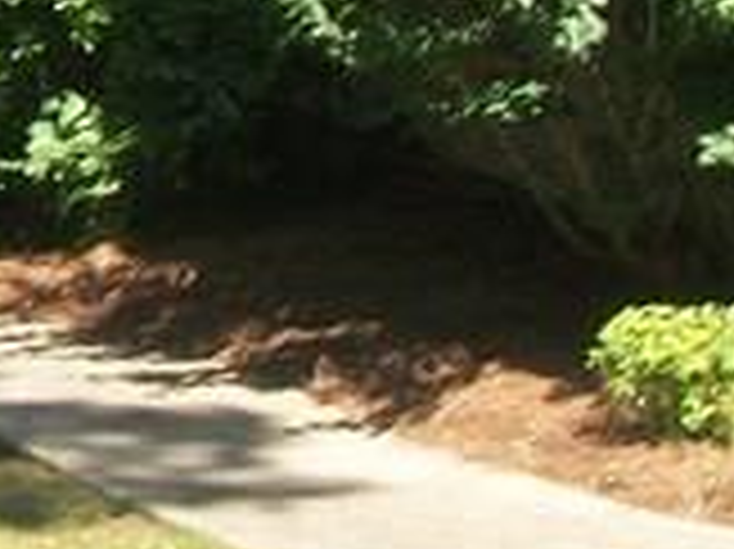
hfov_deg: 9.2
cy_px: -315
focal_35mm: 201
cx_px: -761
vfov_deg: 7.2
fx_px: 4259
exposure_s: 1/60
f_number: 8.8
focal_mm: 5.7
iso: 80
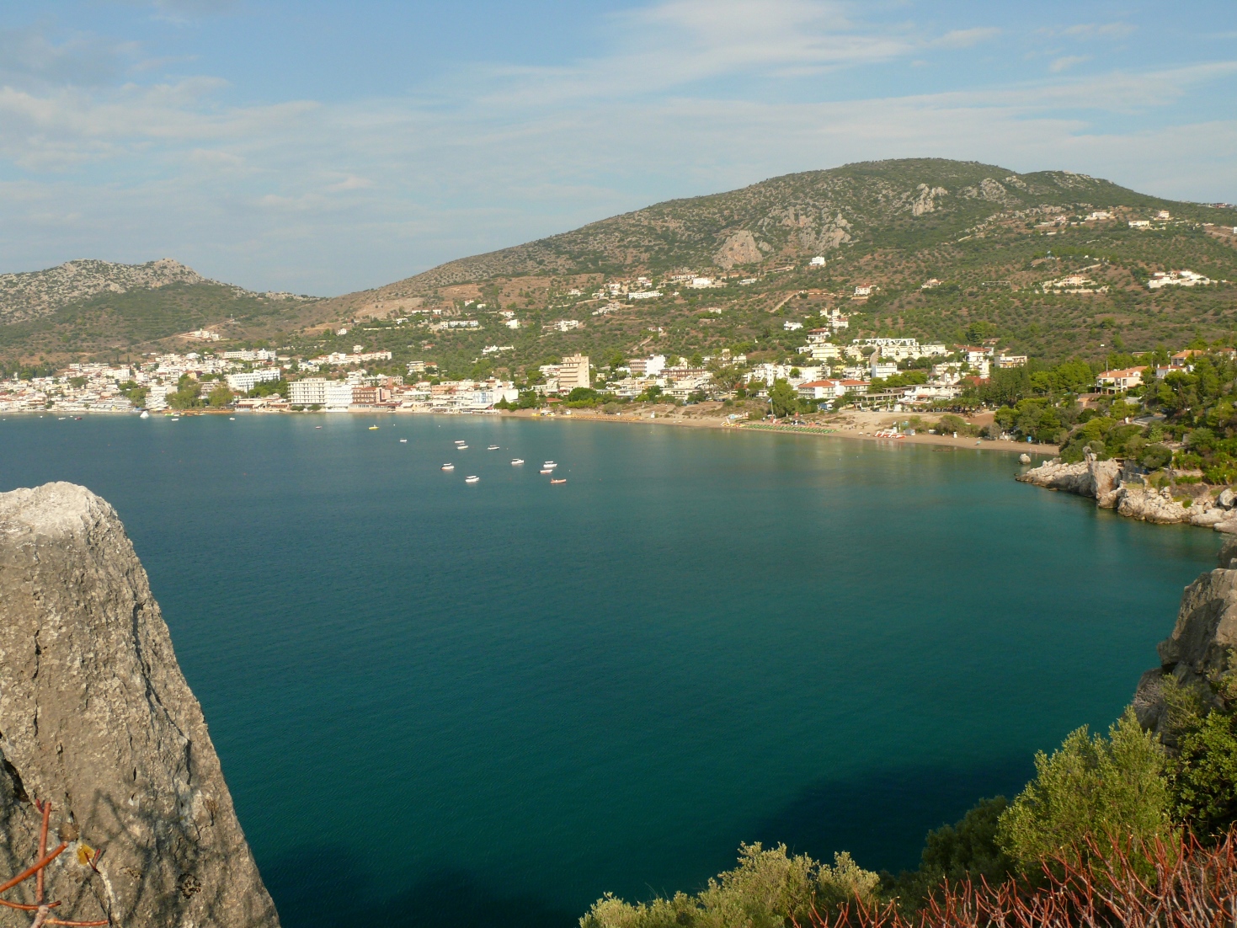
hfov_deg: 52.6
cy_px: 464
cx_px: 618
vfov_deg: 40.7
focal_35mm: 35
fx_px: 1251
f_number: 5
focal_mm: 7.4
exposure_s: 1/200
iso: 100
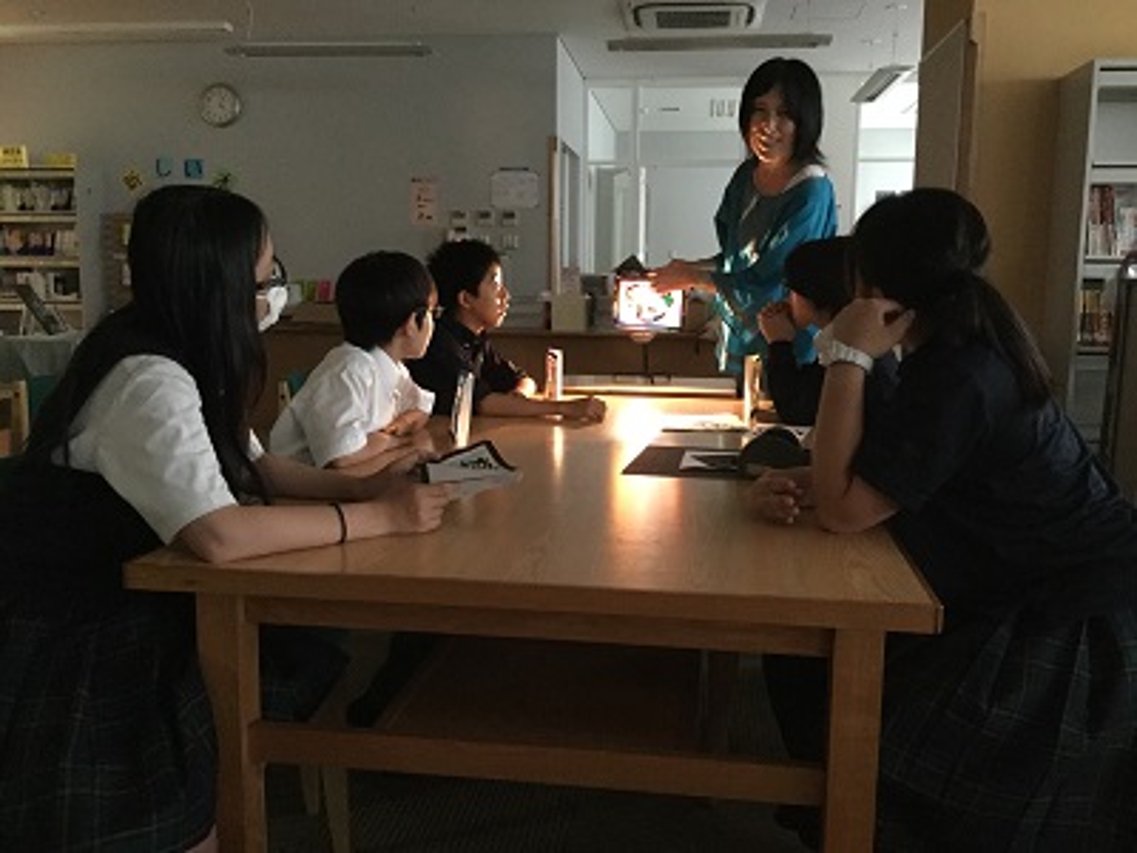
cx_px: 568
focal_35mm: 31
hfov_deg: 58.4
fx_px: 1018
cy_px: 426
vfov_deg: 45.4
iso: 400
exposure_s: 1/15
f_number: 2.4
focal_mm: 3.3
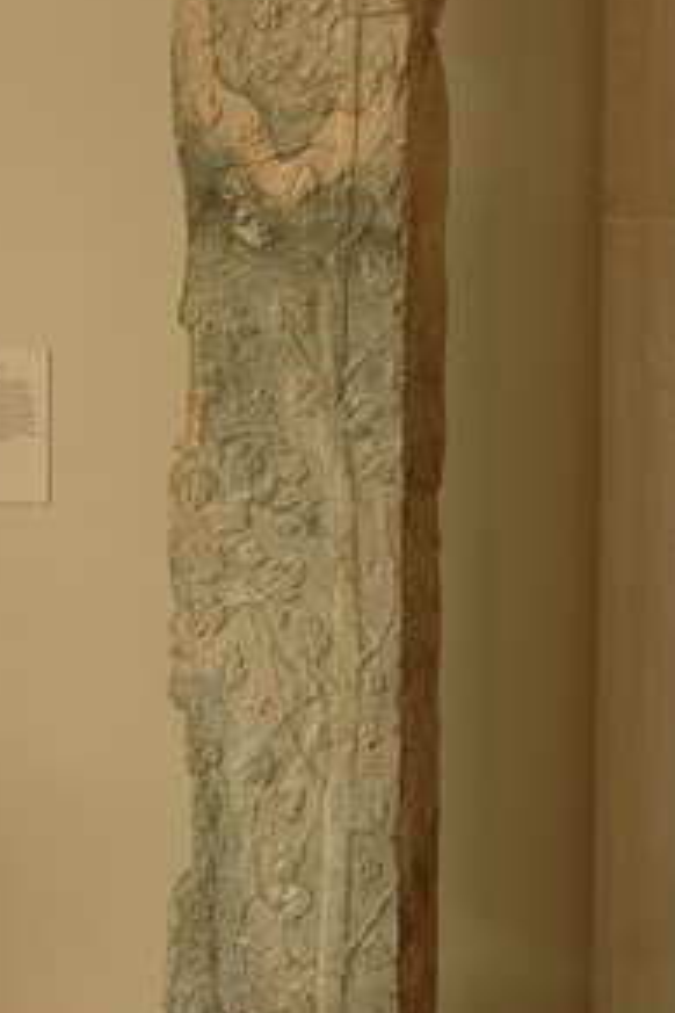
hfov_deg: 18.2
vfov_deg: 26.7
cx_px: 320
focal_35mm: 75
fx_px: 2109
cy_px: 259
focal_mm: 22
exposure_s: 1/60
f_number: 4
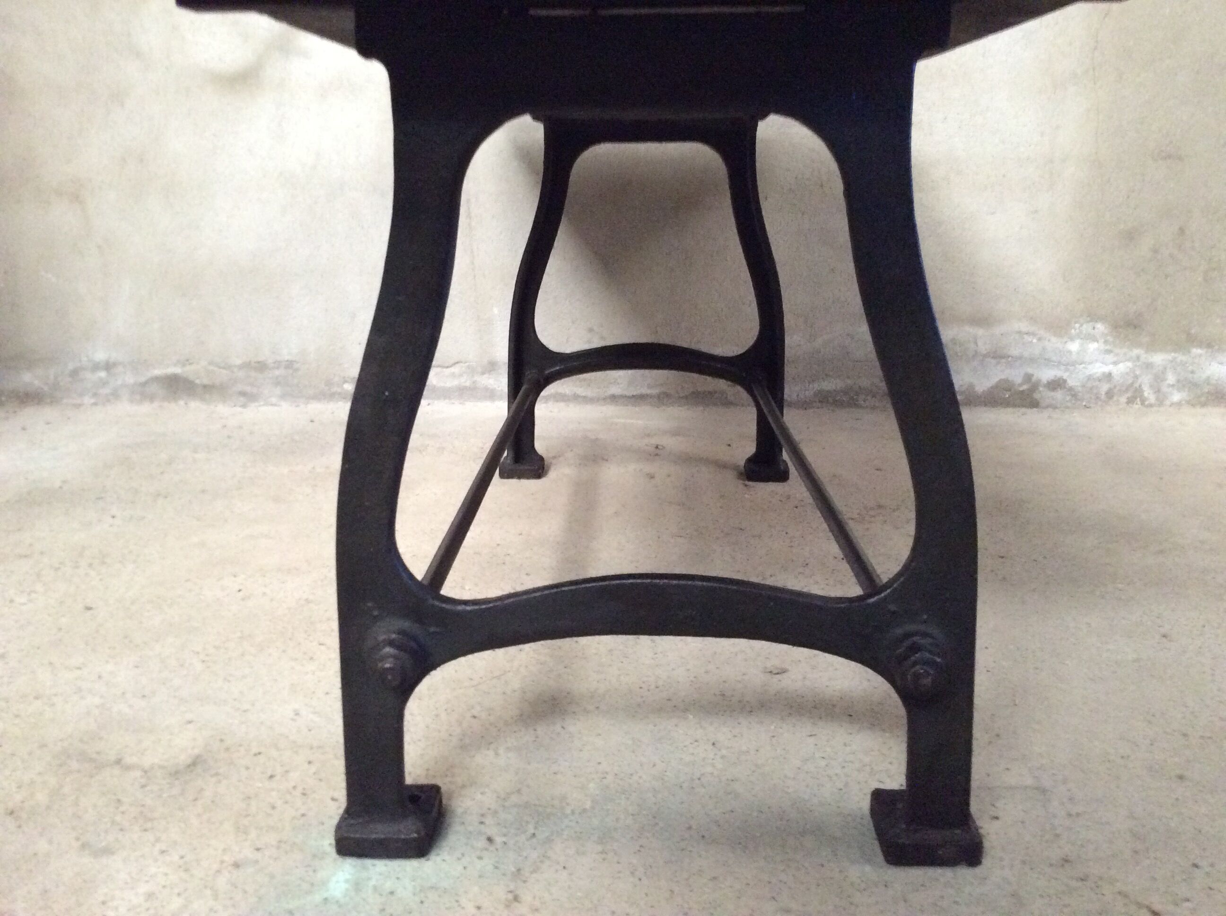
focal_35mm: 32
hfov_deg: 56.9
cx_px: 613
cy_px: 458
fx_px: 1132
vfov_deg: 44.1
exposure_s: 1/17
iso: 320
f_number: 2.4
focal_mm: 3.3
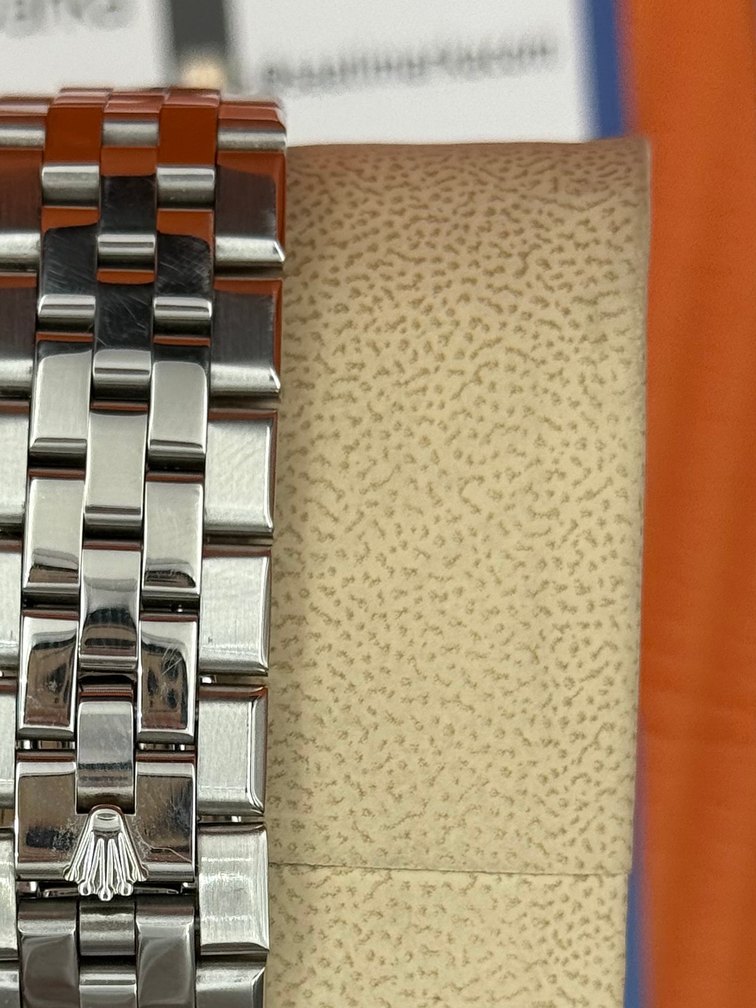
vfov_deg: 17.1
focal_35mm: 114
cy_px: 854
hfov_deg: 12.9
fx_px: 3320
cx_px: 177
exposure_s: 1/706
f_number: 1.78
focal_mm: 6.76
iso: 64
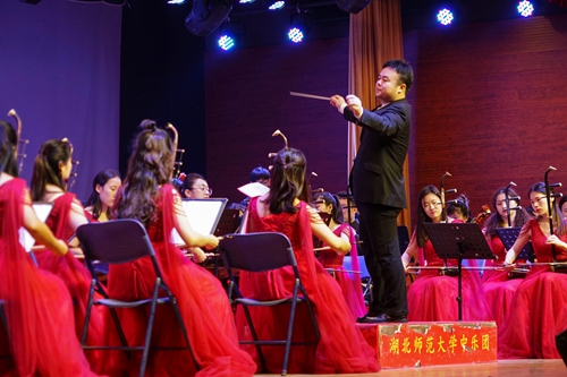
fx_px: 1921
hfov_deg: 16.8
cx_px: 284
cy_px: 188
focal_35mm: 122
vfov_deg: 11.2
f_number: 6.3
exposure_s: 1/80
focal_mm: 122
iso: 1000
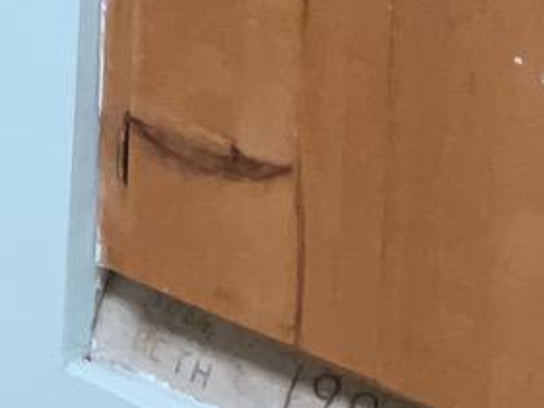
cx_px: -746
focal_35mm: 212
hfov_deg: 8.5
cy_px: -589
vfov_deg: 6.6
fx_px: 3332
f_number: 1.8
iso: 80
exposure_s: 1/60
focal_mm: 3
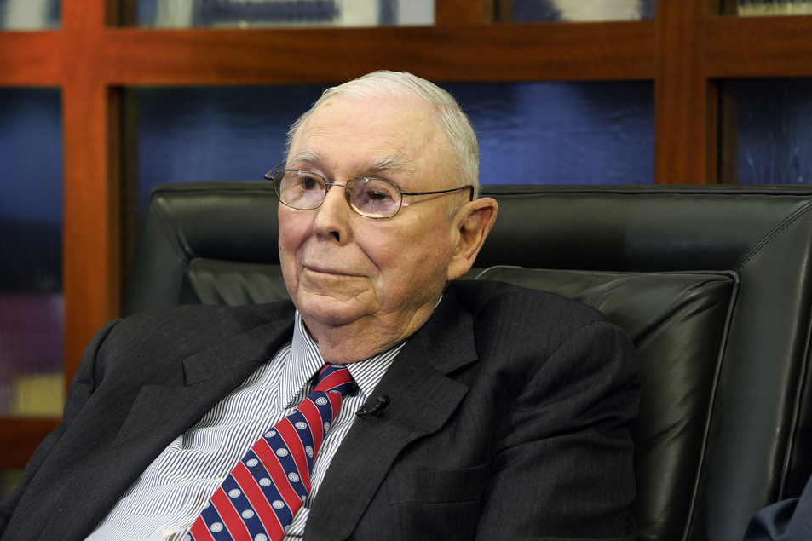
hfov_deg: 9.6
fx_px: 4848
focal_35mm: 215
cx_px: 408
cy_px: 287
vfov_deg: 6.4
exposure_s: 1/100
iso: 1600
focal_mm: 200
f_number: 5.6
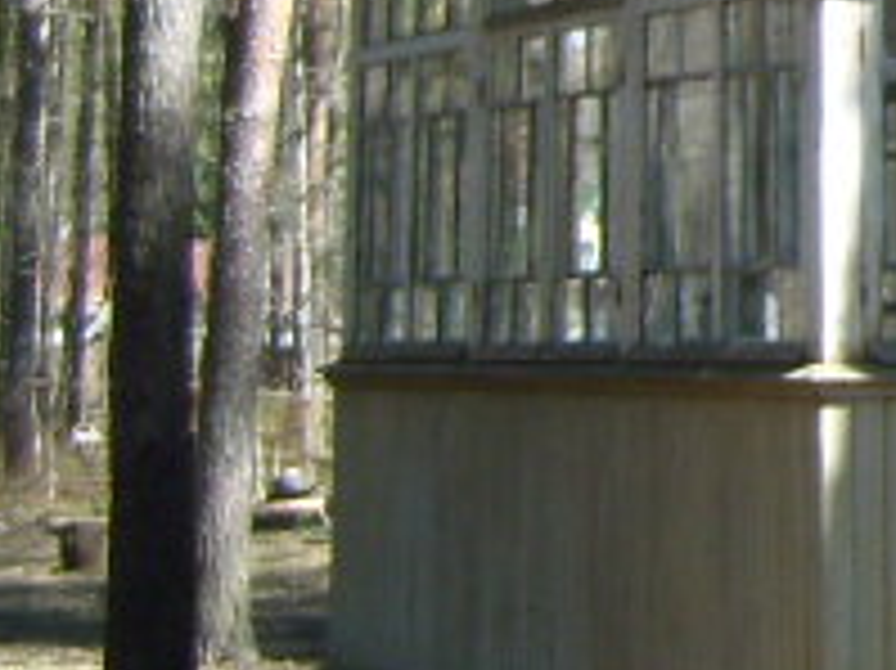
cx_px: 2040
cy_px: -216
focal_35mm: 180
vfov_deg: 8.1
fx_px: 4656
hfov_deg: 9.9
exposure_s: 1/296
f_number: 2.8
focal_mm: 5.8
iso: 50
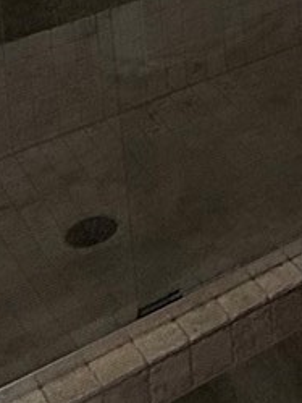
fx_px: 1255
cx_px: 638
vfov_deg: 15.1
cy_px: -380
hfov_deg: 12.0
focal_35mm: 108
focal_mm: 2.22
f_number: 2.2
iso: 64
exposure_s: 1/120
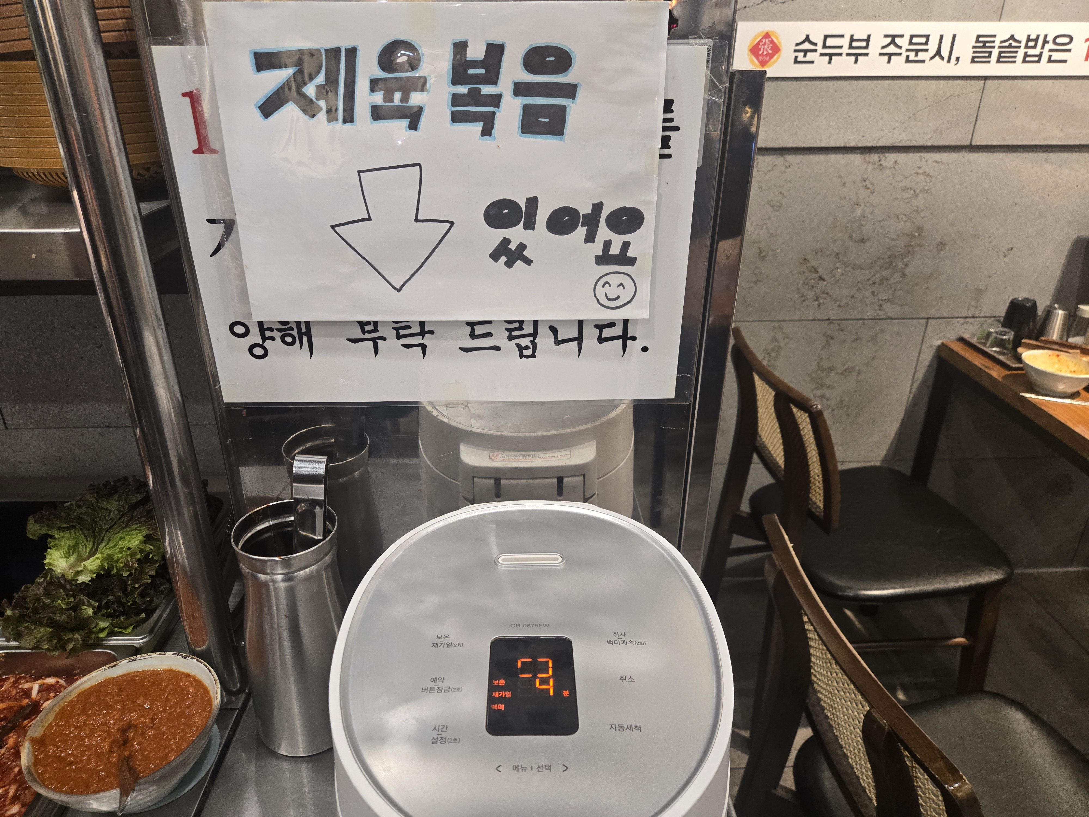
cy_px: 408
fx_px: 724
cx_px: 544
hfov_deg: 73.9
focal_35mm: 23
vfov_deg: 58.9
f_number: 1.8
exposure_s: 1/120
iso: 320
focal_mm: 5.4
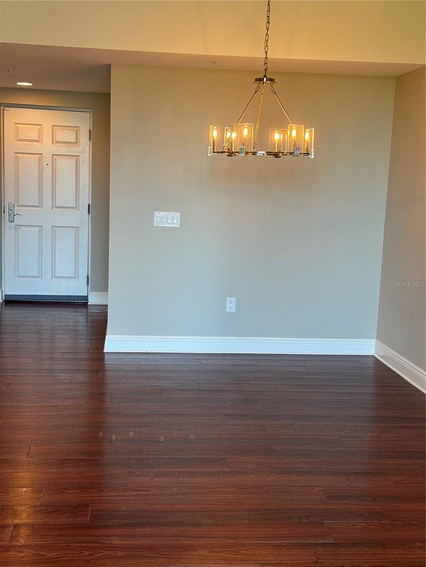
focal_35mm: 48
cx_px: 213
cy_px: 284
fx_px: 788
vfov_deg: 39.7
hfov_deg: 30.3
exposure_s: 1/60
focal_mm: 6.76
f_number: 1.78
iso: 80
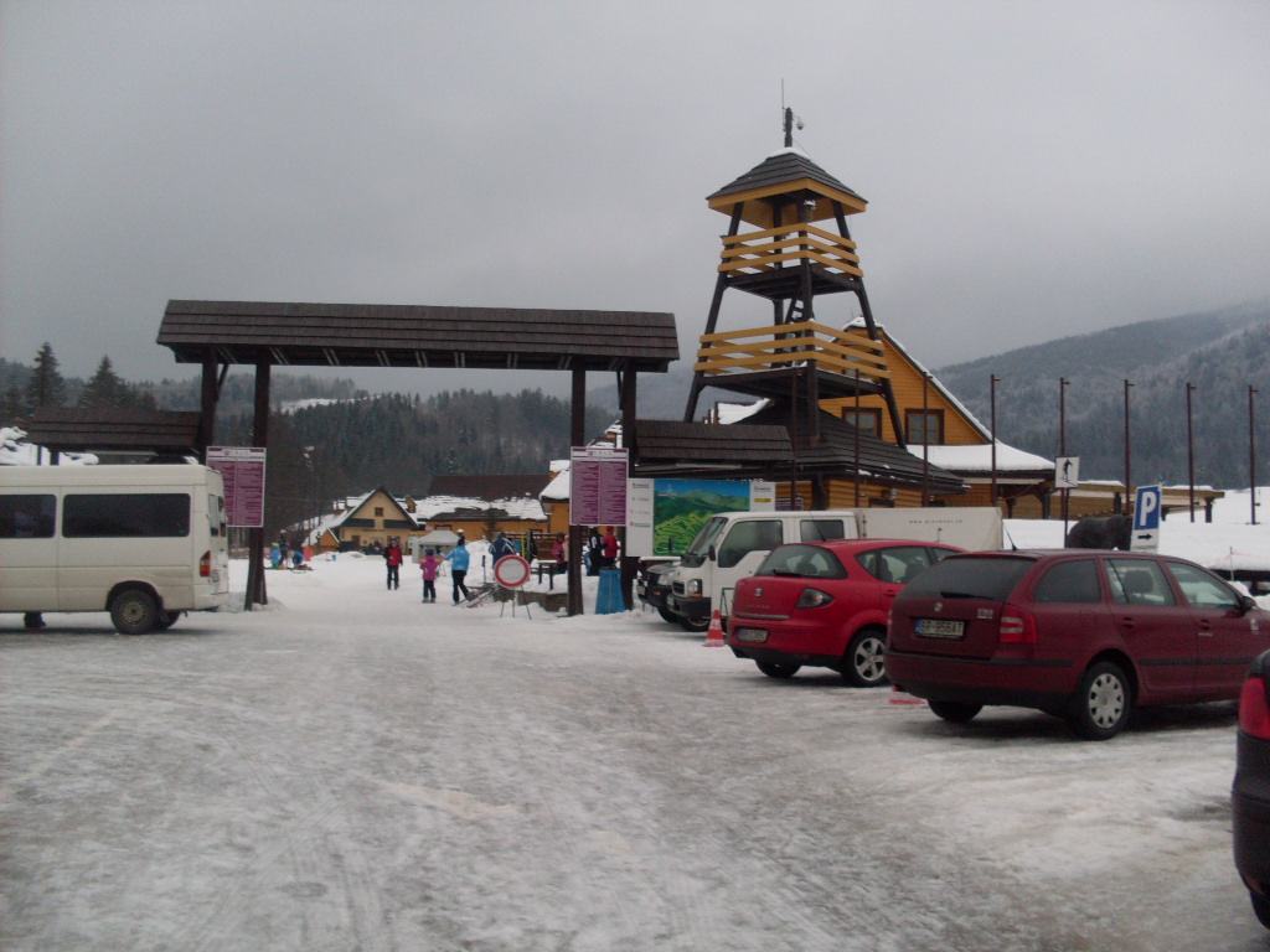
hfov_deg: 49.0
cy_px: 476
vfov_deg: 37.7
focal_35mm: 38
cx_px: 635
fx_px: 1394
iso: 80
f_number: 2.8
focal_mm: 6.3
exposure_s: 1/180
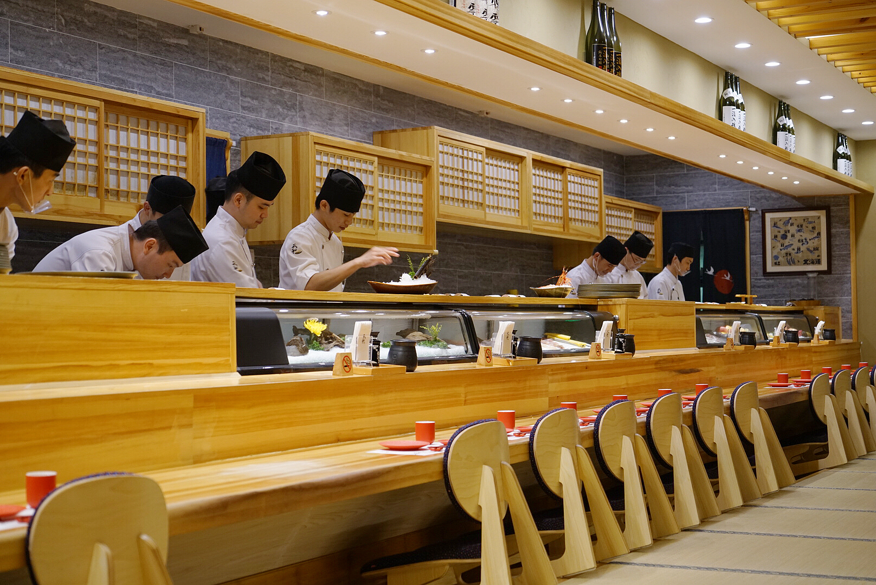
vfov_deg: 23.8
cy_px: 292
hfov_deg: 35.0
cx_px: 438
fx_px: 1388
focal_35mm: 57
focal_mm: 57
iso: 1250
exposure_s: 1/60
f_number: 4
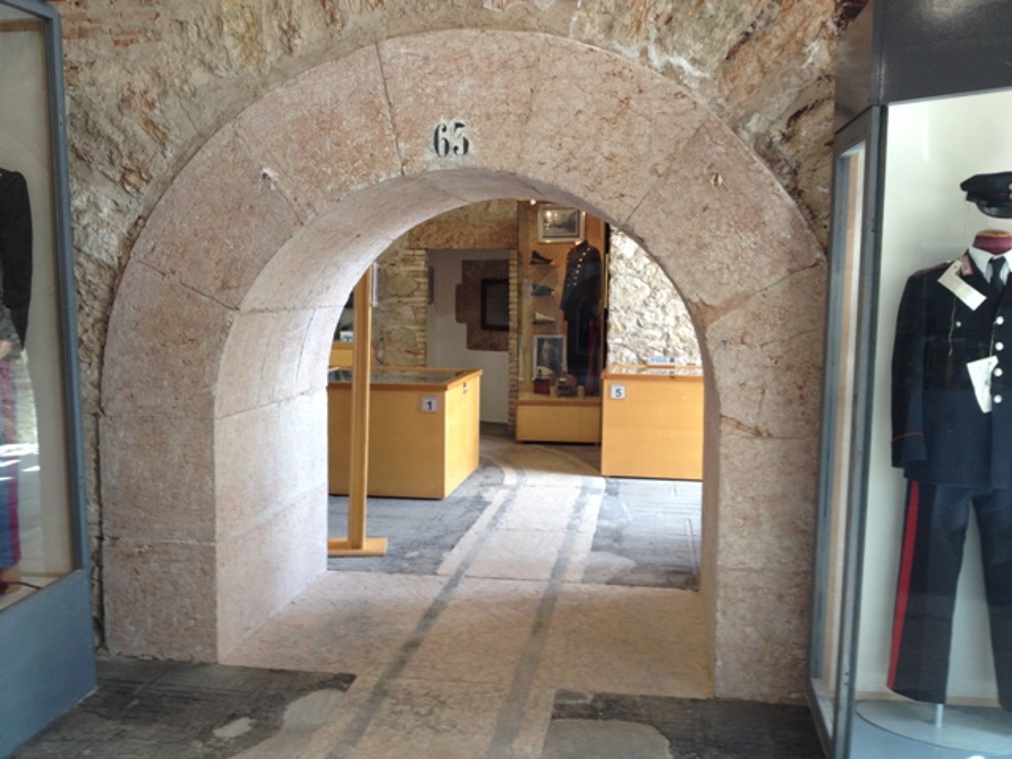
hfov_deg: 52.6
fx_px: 1023
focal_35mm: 35
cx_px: 506
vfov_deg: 40.7
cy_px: 380
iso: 64
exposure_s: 1/30
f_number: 2.4
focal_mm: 4.28
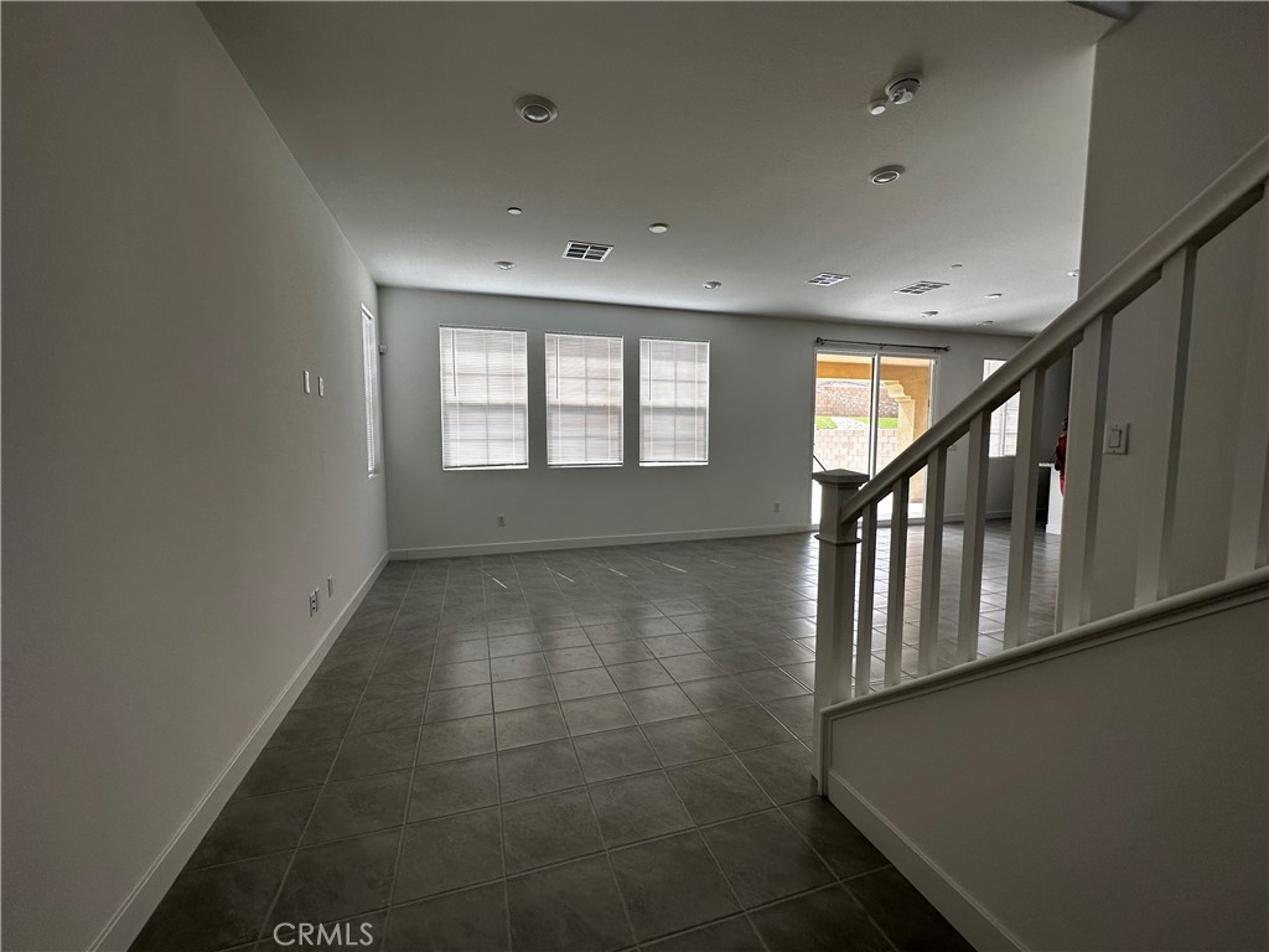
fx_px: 513
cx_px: 634
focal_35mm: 14
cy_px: 476
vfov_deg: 85.7
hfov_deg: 102.1
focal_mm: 2.22
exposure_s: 1/184
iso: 40
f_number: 2.2
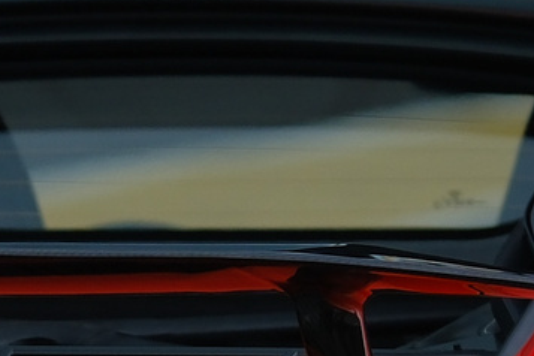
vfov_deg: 1.7
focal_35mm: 810
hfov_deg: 2.5
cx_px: -166
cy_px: 406
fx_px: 12014
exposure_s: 1/9000
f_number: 1.4
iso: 160
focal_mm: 75
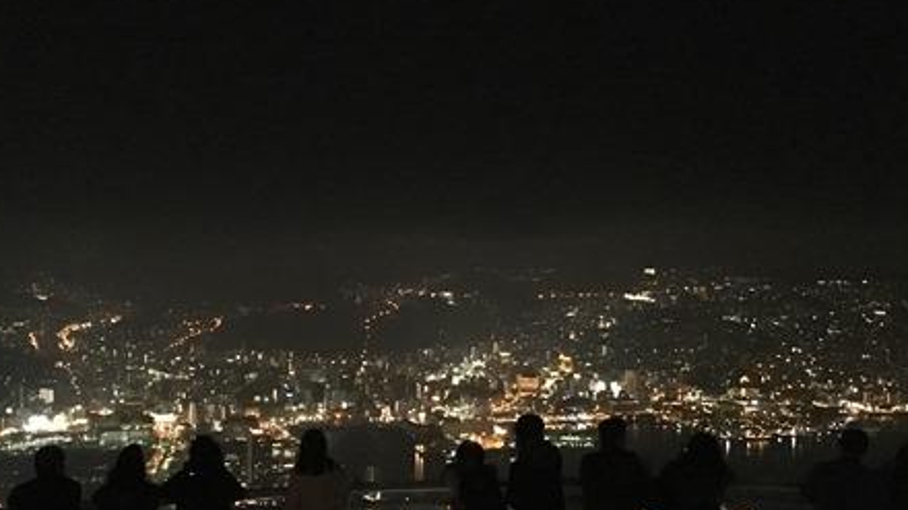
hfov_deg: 44.5
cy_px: 332
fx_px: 1107
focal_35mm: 46
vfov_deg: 25.8
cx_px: 400
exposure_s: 1/15
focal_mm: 4.2
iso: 2000
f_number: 2.2
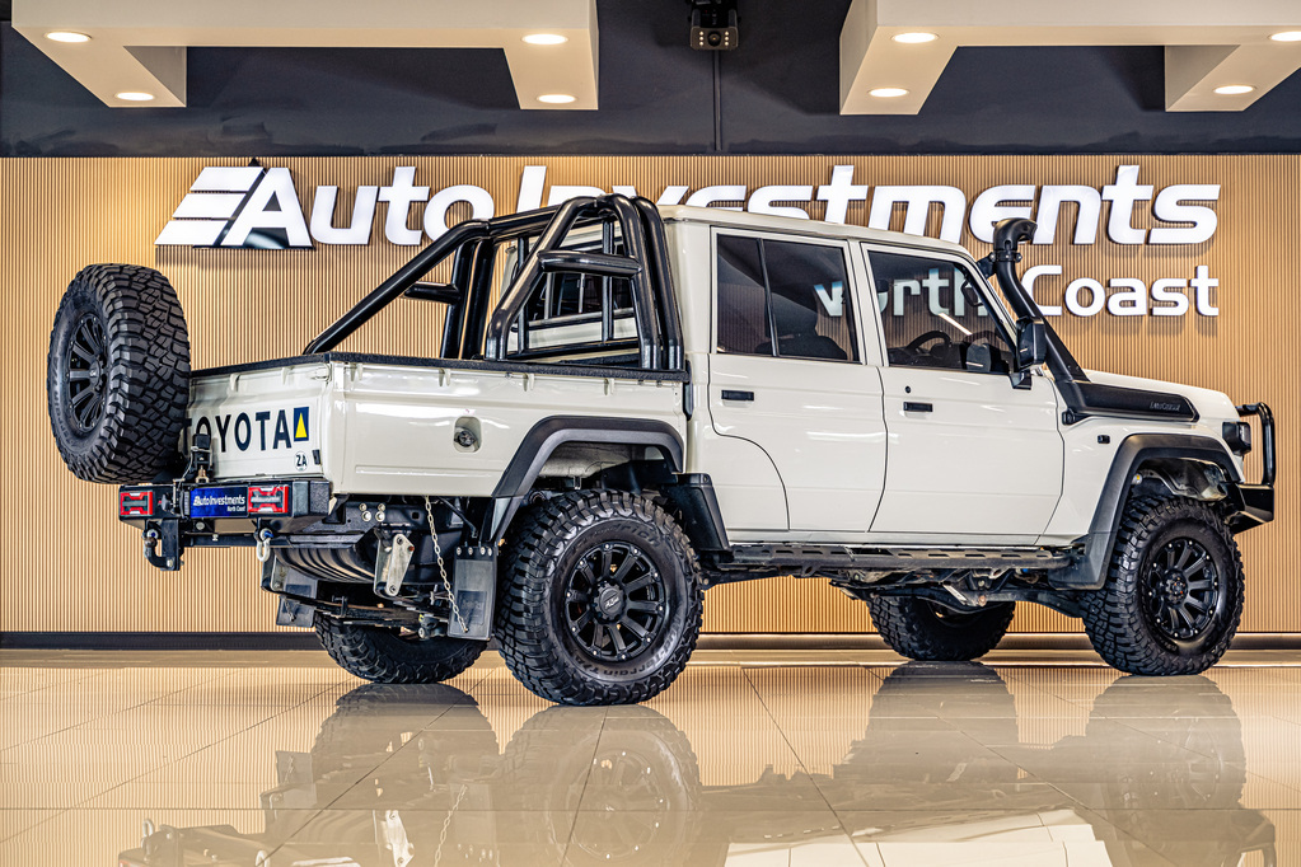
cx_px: 650
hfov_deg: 32.4
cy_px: 434
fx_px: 2240
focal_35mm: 62
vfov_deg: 21.9
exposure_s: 1/125
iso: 640
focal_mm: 62
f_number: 4
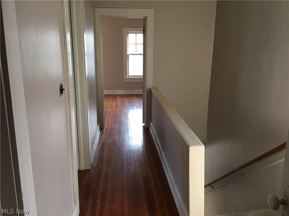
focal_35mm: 29
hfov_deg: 61.7
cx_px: 144
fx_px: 242
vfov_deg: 48.2
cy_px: 108
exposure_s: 1/30
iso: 40
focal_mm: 4.15
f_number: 2.2
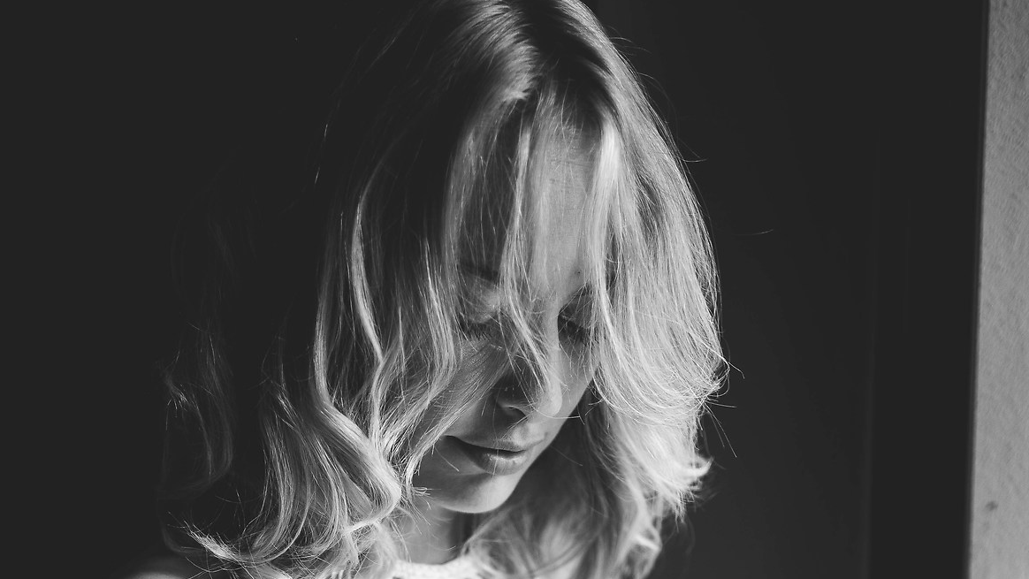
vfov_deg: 10.7
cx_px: 477
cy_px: 956
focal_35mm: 108
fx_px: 2947
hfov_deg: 19.8
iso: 200
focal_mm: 50
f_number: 1.4
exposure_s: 1/200
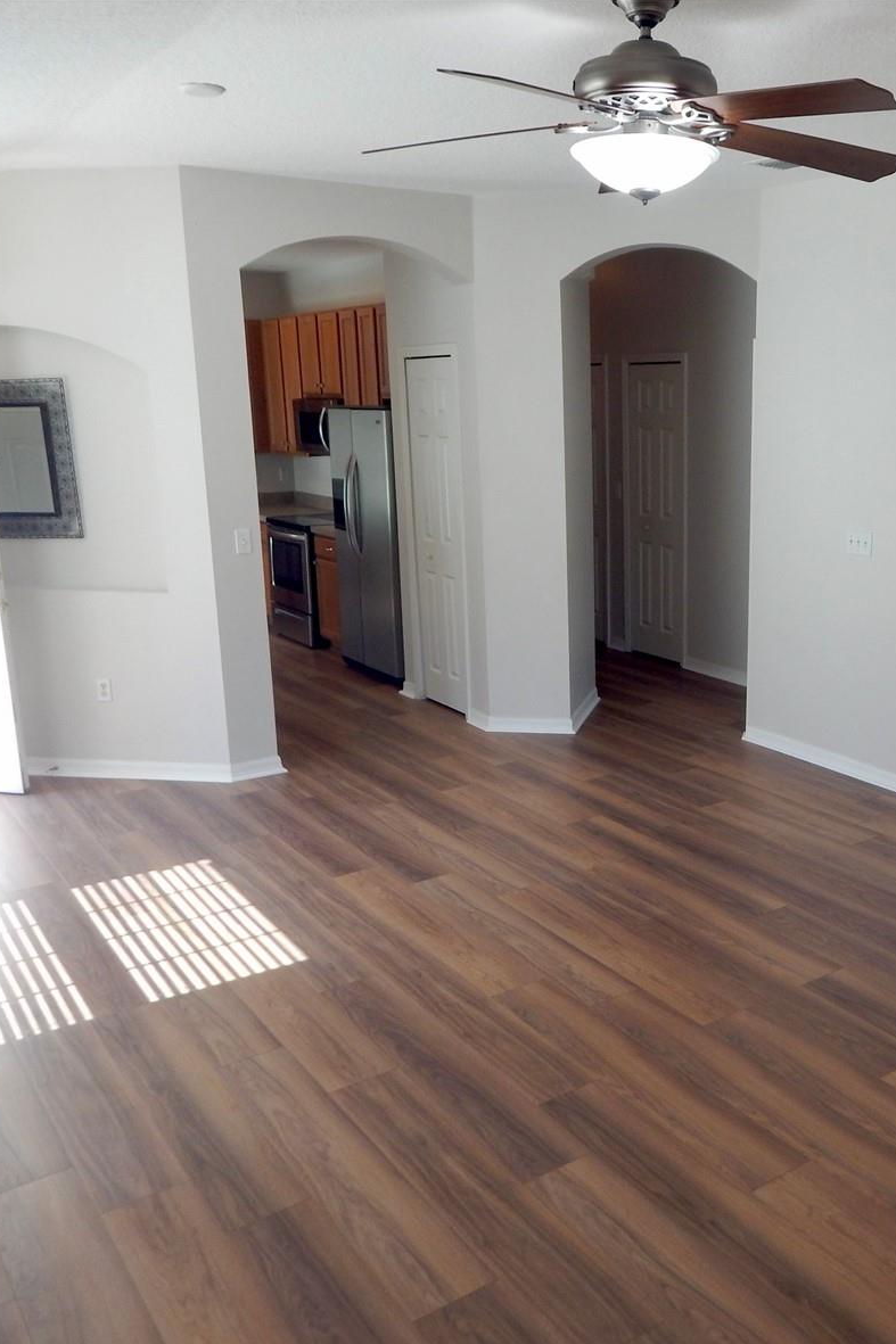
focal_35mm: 31
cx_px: 676
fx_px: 1158
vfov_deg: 60.3
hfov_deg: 41.0
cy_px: 681
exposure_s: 1/100
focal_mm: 4
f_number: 3
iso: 125
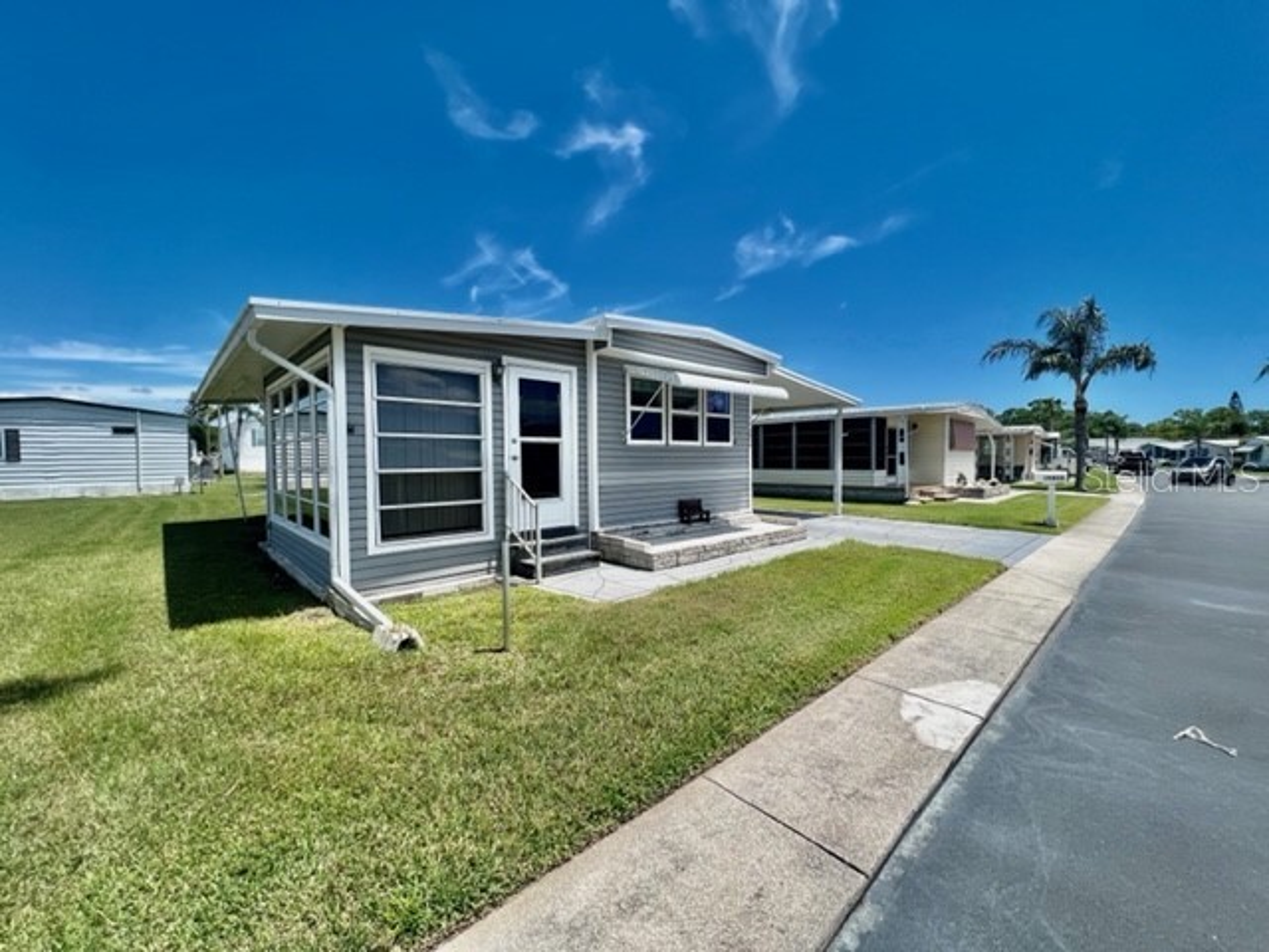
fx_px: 477
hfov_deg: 106.2
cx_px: 634
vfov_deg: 89.9
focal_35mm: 13
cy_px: 476
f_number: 1.8
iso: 32
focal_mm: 1.57
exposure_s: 1/1698
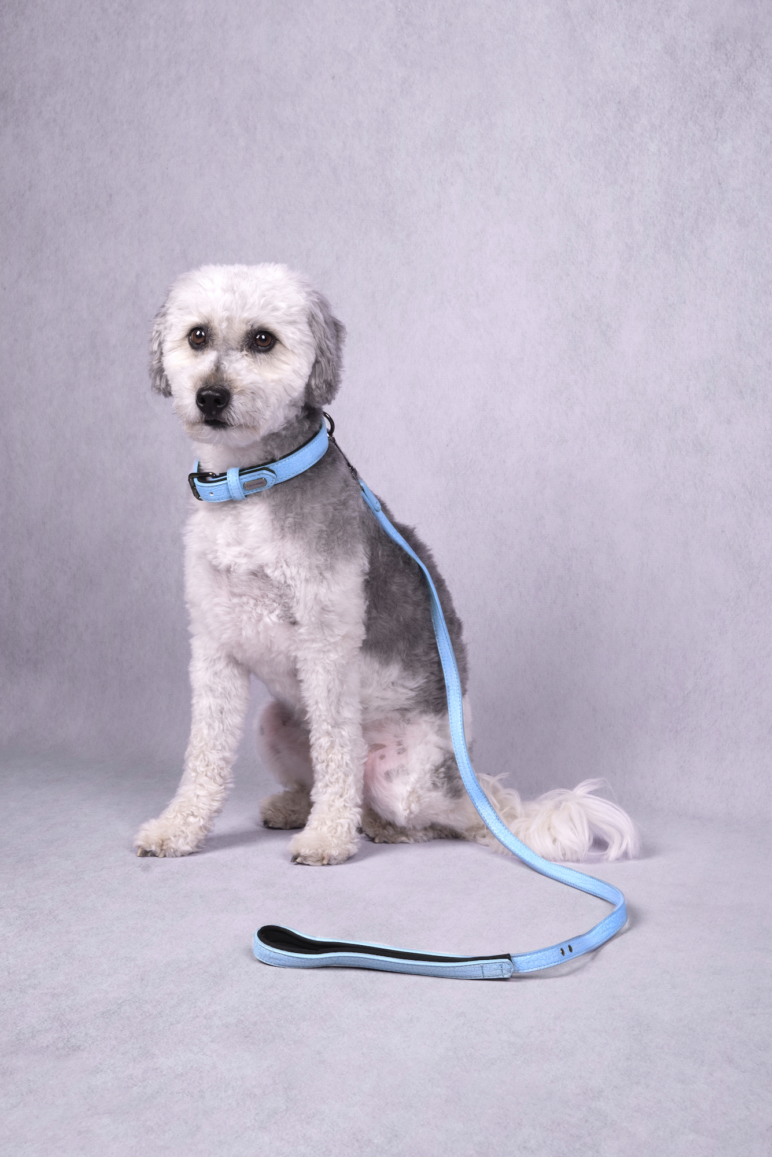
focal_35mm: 48
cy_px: 578
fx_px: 1543
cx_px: 386
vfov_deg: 41.1
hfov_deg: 28.1
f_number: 11
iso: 250
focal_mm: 48
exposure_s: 1/125
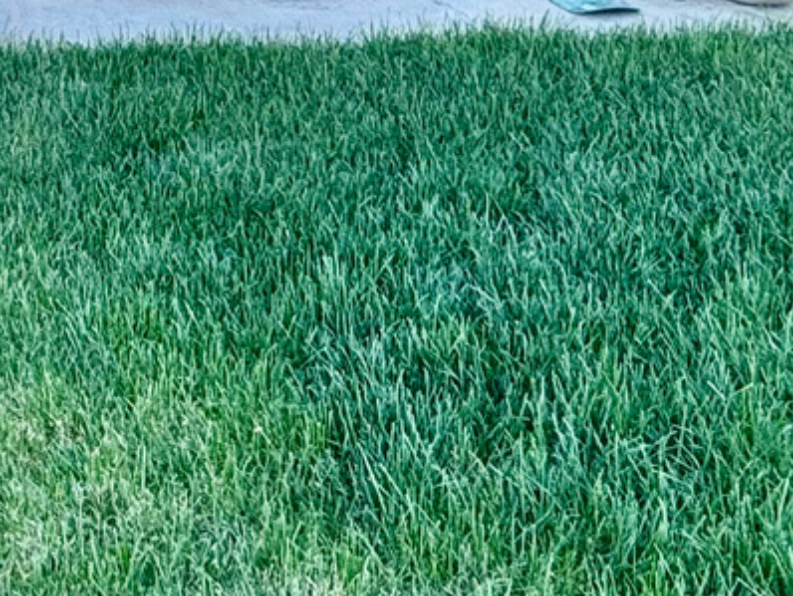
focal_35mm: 72
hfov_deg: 24.2
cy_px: -327
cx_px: -187
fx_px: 1650
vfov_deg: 18.0
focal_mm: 2.22
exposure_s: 1/99
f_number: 2.2
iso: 50
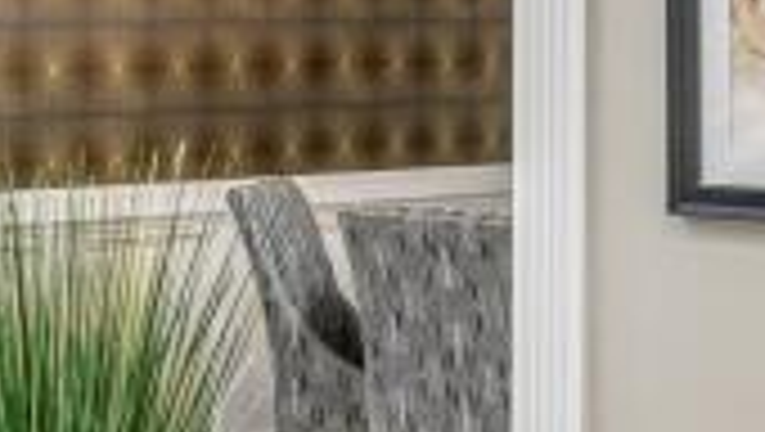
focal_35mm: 126
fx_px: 2558
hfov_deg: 16.6
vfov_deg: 9.6
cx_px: -22
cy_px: -7
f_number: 8
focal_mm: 16
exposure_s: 1/13
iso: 500
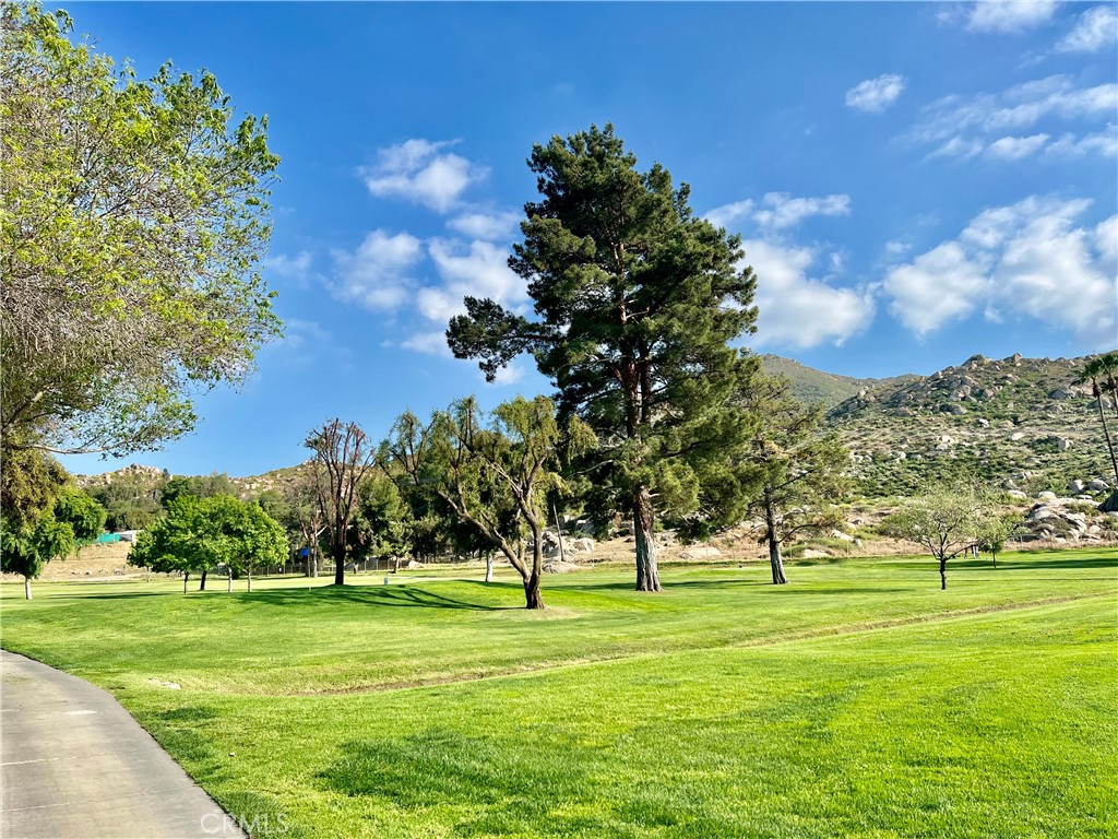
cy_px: 420
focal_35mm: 26
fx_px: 840
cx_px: 559
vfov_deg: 53.1
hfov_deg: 67.3
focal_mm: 5.7
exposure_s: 1/3257
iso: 50
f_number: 1.5
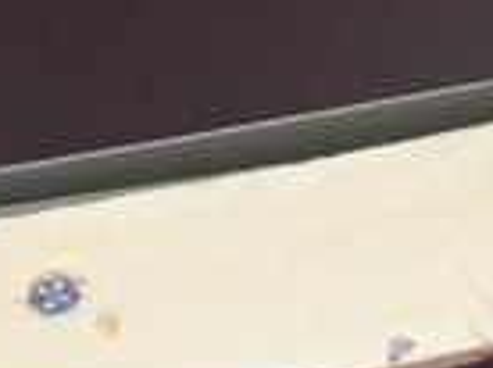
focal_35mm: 121
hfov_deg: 16.1
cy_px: -439
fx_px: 1720
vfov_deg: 10.8
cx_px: 68
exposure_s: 1/320
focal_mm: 4.6
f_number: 3.5
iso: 100
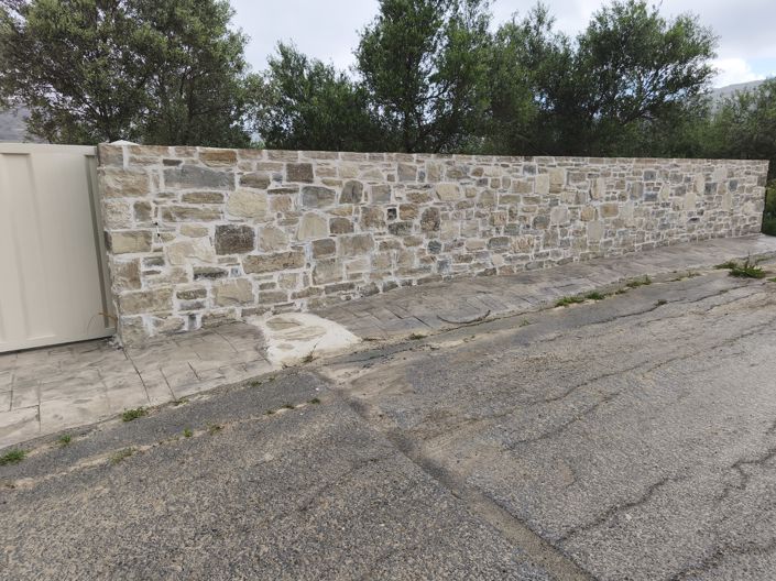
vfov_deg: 58.8
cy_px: 290
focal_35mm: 23
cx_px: 388
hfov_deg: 74.0
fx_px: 515
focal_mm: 5.35
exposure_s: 1/1490
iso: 80
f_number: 1.7
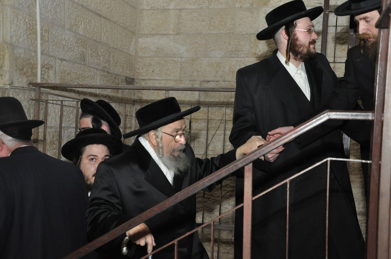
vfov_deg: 28.0
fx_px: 521
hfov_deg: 41.2
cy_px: 130
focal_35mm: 48
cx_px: 196
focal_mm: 32
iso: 1600
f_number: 4.5
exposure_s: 1/50
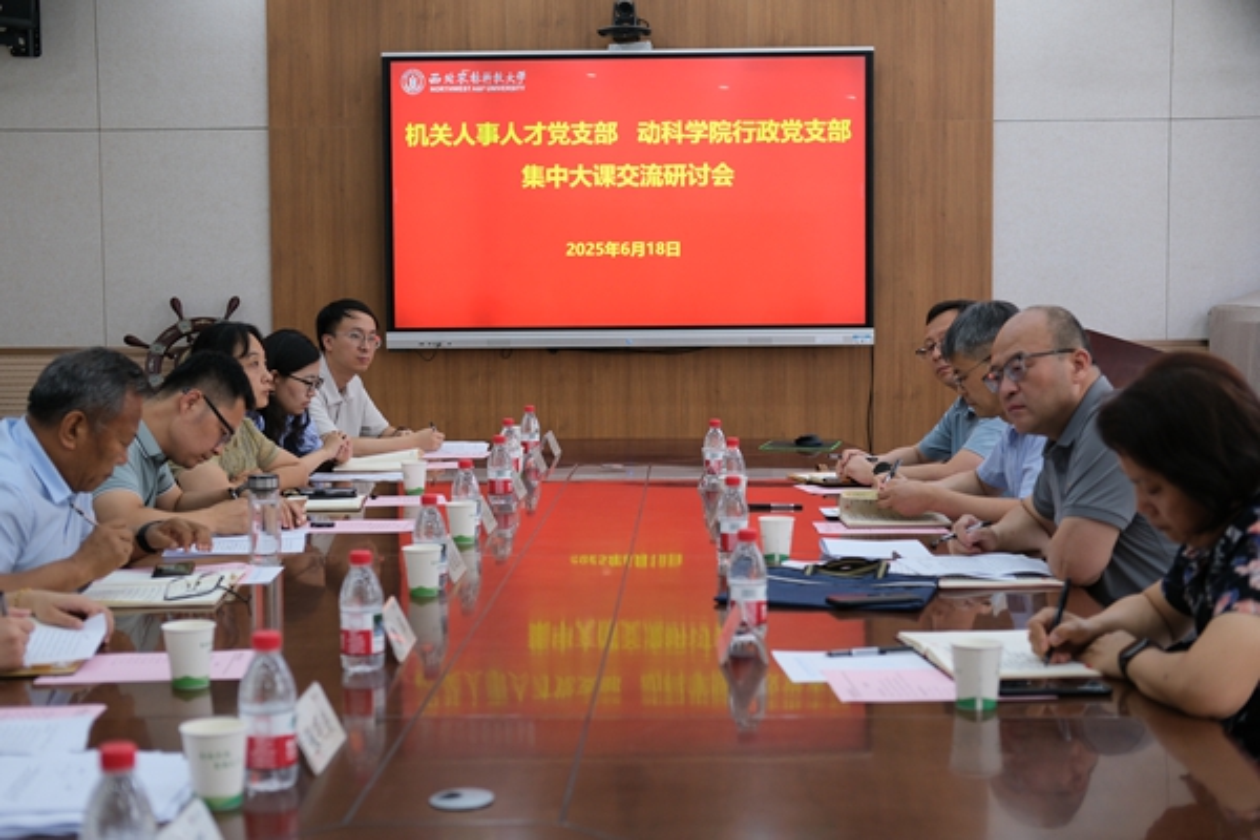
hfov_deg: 37.5
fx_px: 1855
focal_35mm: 53
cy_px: 420
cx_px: 630
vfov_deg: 25.5
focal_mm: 35
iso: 640
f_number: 2.8
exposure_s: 1/160
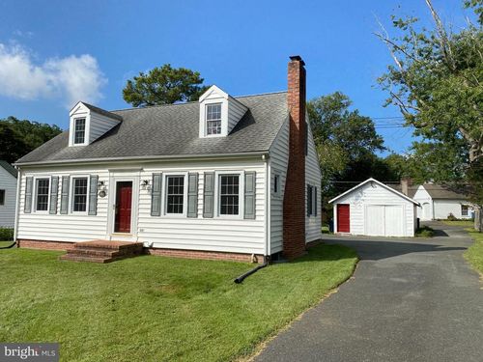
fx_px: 363
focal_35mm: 26
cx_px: 242
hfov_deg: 67.3
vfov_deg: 53.1
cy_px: 181
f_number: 1.8
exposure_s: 1/4274
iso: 32
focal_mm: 4.25
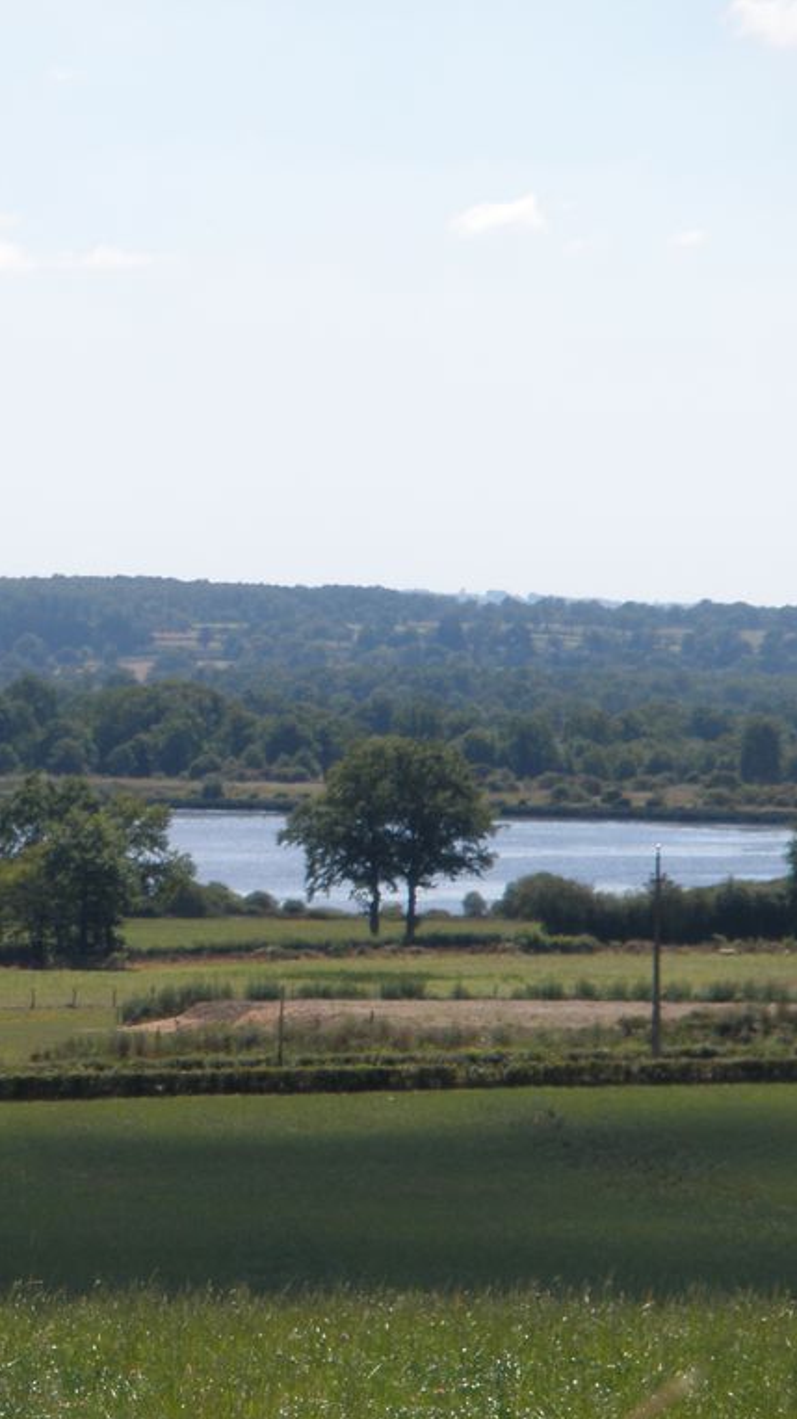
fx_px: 9894
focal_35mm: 263
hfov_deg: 4.6
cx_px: -61
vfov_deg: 8.2
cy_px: 710
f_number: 5.6
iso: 80
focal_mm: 31.5
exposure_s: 1/400
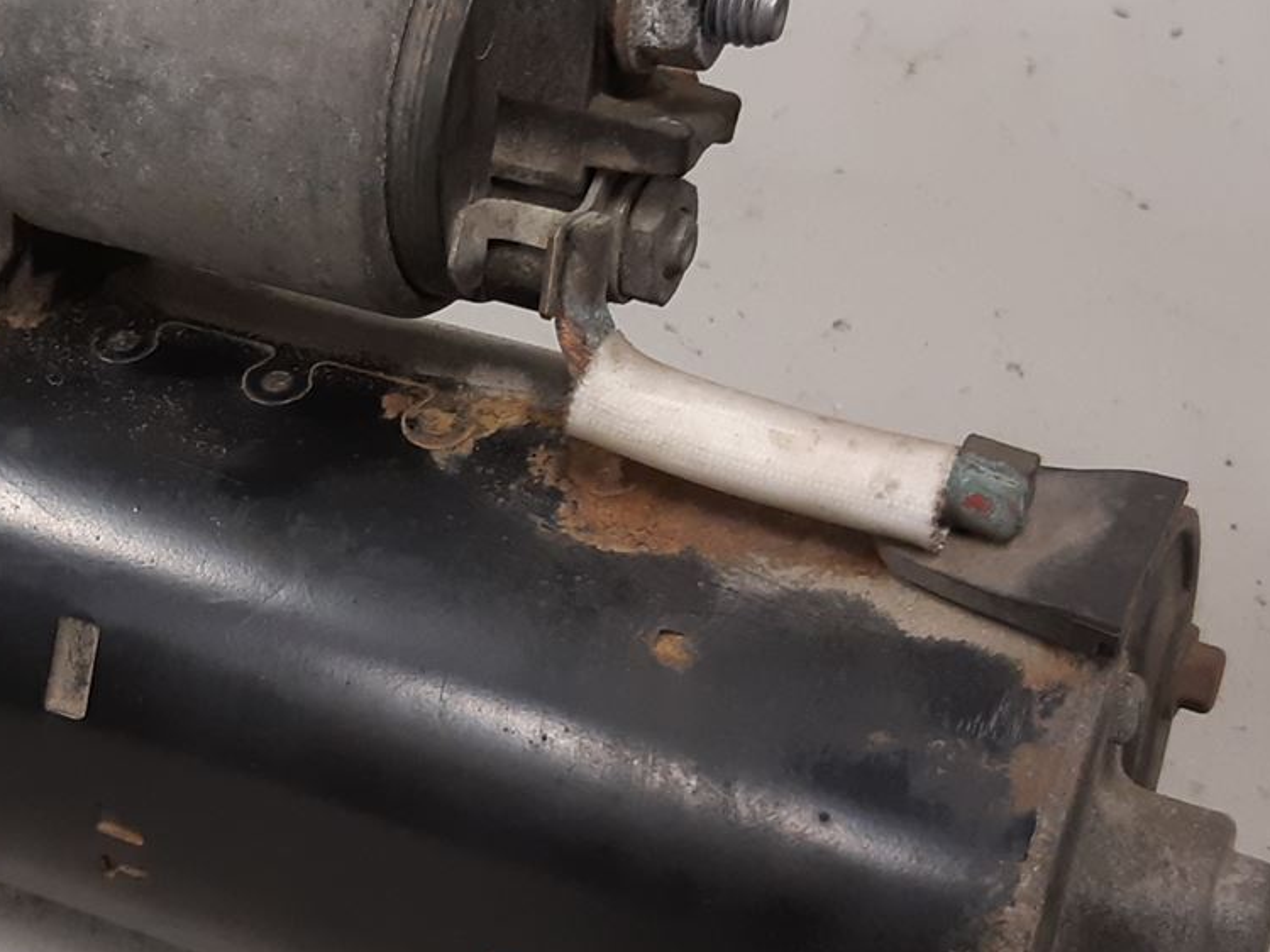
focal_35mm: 71
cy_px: 400
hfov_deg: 26.9
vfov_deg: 20.7
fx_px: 2604
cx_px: 278
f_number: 1.7
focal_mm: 3.93
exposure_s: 1/50
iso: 125
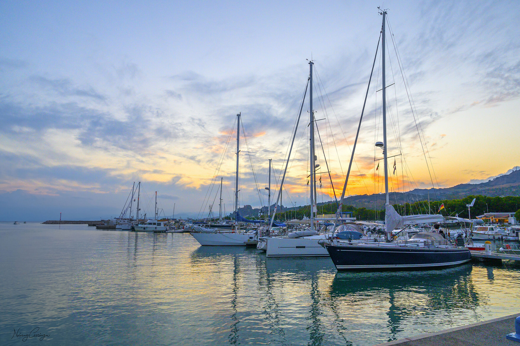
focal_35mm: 24
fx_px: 346
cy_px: 173
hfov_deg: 73.8
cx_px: 260
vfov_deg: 53.1
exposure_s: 1/500
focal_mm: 24
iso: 2000
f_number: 8
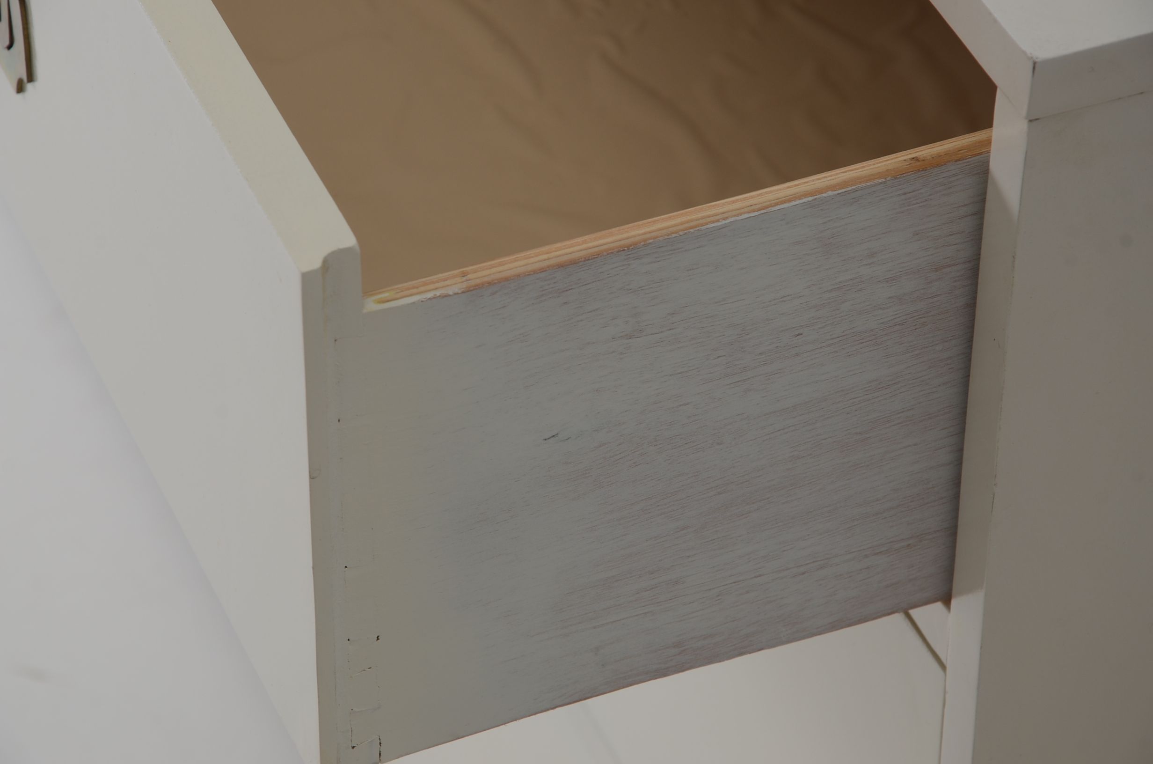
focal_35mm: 158
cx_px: 576
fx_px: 5034
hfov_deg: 13.1
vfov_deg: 8.7
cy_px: 382
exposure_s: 1/60
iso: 125
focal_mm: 105
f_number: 8
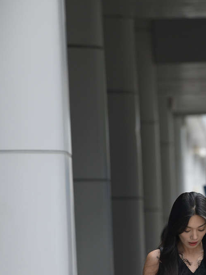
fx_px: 4096
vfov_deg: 3.8
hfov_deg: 2.9
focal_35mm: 516
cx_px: 231
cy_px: 282
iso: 640
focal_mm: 200
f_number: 4.5
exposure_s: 1/800
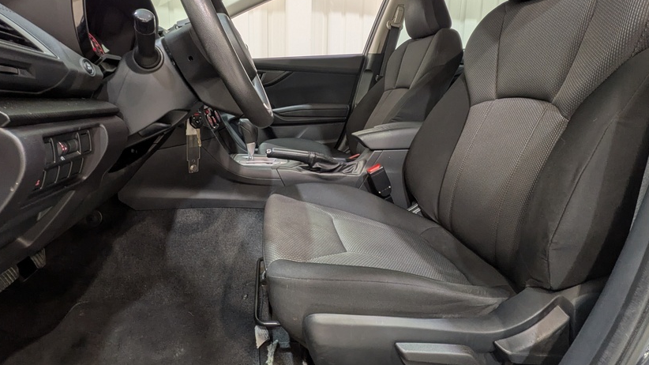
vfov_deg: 57.7
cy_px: 141
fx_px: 327
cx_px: 306
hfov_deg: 89.5
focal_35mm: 19
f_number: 2.2
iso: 54
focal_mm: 1.83
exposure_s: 1/25
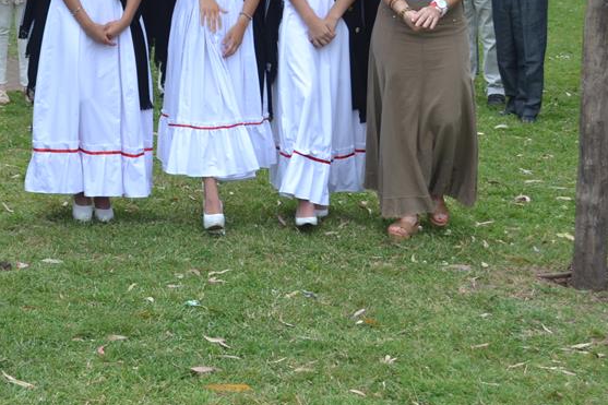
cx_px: 86
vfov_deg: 15.1
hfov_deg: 22.2
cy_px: 79
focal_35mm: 90
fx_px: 1520
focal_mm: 29
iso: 220
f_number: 5.6
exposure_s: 1/125
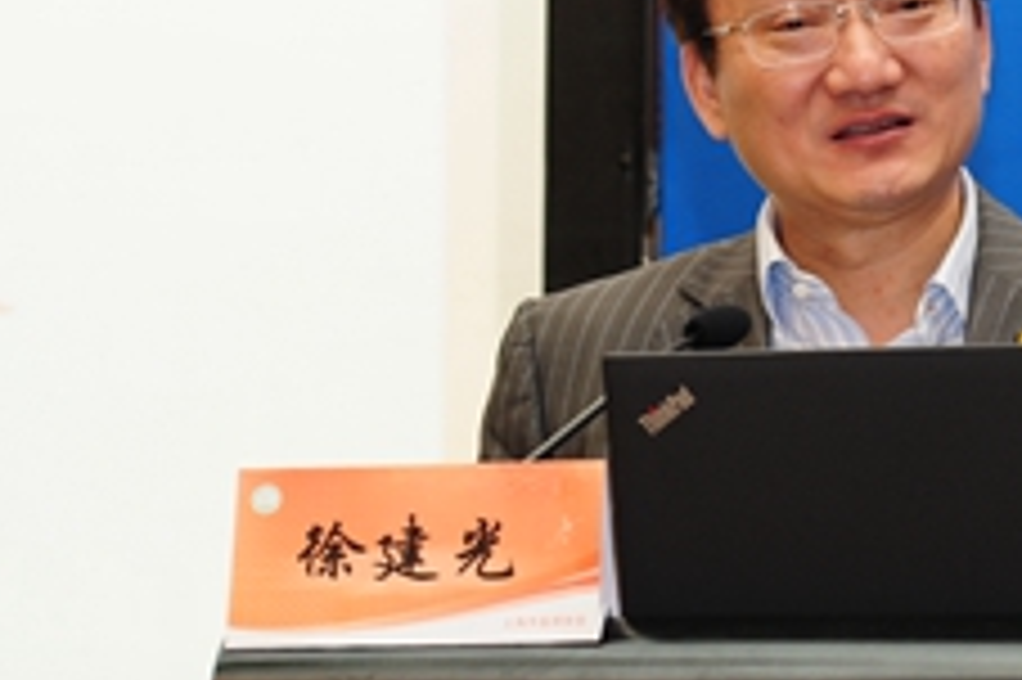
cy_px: 245
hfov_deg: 10.8
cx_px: 959
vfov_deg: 7.3
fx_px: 5361
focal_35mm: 189
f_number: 5.6
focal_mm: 66
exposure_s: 1/60
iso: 800
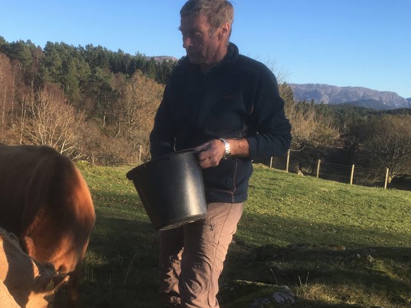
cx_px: 71
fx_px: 593
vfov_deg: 29.0
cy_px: 195
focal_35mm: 50
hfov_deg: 36.6
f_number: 2.2
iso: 25
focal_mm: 4.15
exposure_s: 1/705
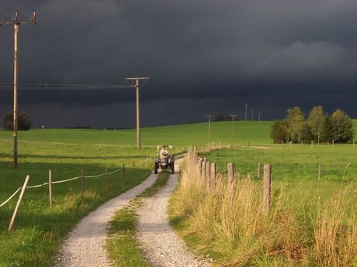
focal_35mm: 98
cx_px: 178
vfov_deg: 15.1
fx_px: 1011
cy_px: 134
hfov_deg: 20.0
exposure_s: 1/250
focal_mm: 15.2
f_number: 4.8
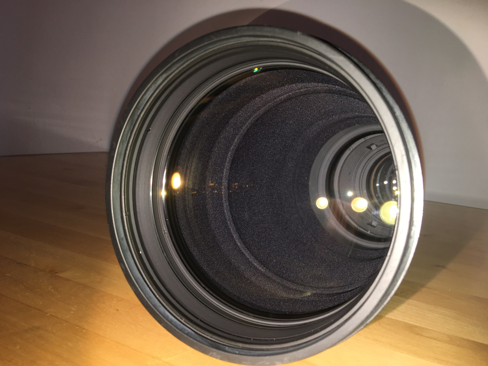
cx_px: 244
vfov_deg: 48.2
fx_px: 409
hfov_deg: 61.7
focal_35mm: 29
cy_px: 183
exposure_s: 1/33
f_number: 2.2
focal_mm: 4.15
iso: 32
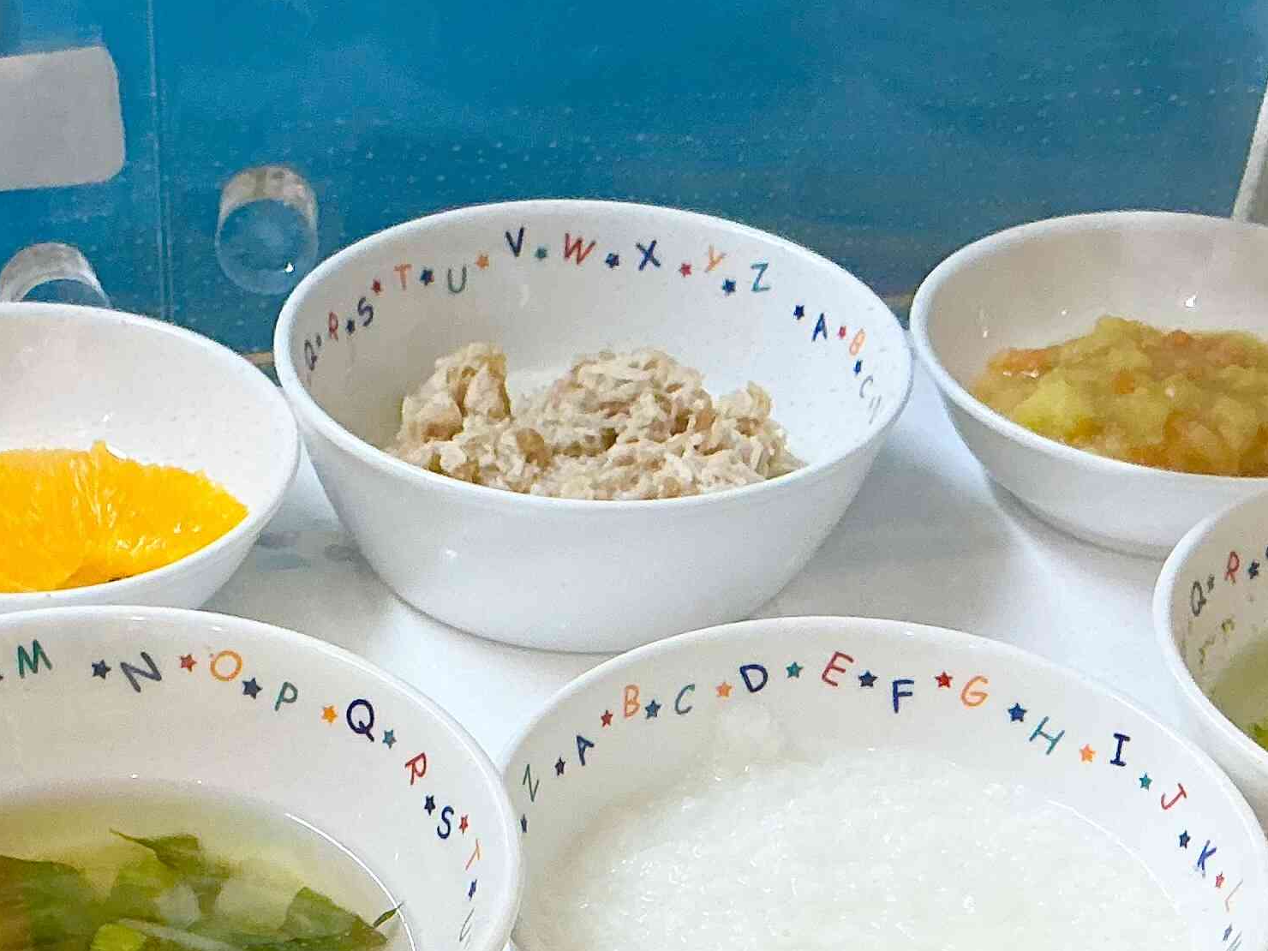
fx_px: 2894
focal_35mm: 79
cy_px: 1182
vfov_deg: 17.7
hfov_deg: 24.5
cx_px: 380
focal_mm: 3
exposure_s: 1/60
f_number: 1.8
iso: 64
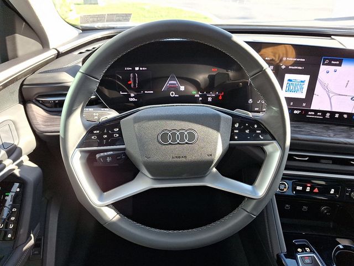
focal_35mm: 25
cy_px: 133
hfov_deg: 69.4
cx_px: 177
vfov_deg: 54.9
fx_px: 256
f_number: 1.8
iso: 48
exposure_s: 1/120
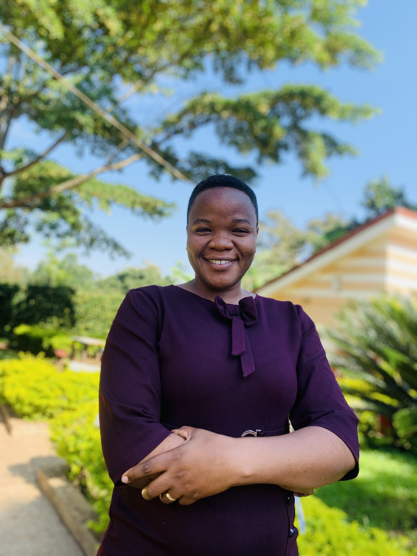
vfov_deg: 67.3
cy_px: 278
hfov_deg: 53.1
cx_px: 208
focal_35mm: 26
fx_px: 418
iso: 25
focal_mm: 4.25
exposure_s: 1/469
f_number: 1.8
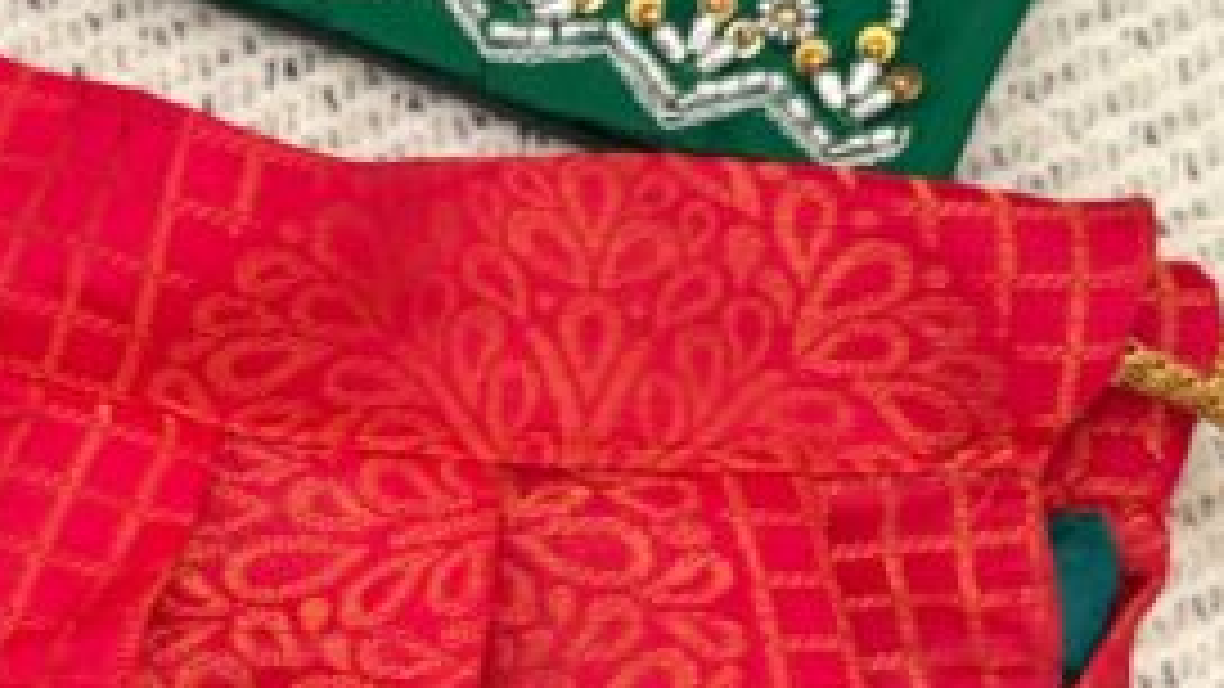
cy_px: 591
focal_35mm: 111
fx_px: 3603
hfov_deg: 18.7
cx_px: -27
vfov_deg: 10.9
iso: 250
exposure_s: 1/60
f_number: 1.6
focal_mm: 5.96
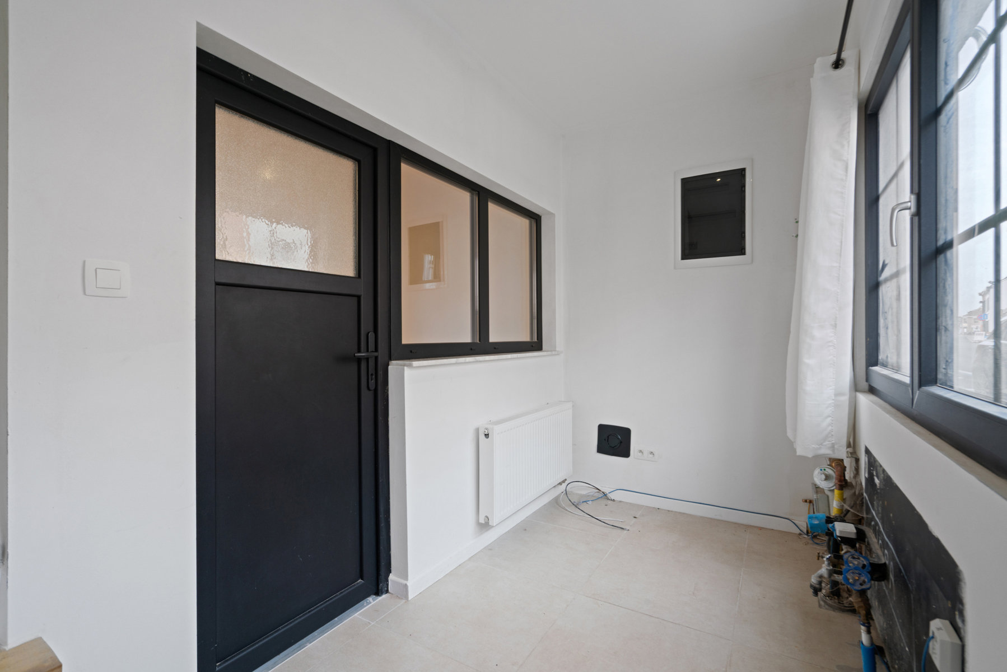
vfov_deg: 73.8
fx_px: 448
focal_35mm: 16
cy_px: 336
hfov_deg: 96.7
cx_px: 504
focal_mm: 16
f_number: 11
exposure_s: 1
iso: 250
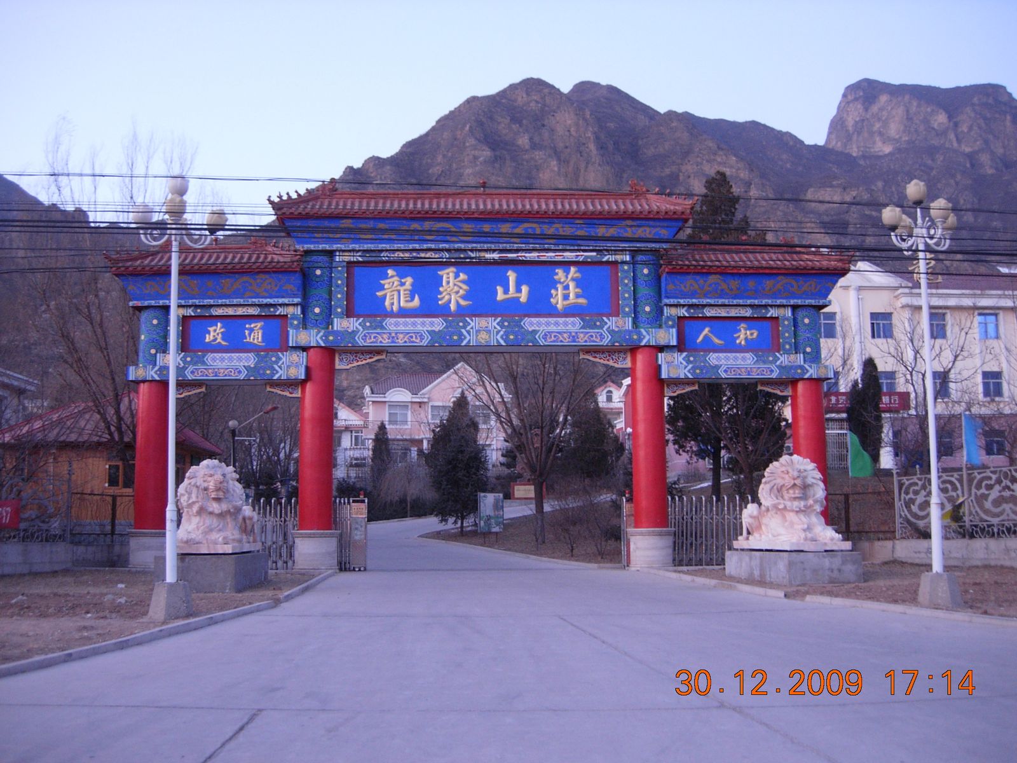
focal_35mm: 36
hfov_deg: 51.4
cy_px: 382
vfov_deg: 39.7
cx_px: 508
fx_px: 1058
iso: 137
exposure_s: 1/4
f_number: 2.7
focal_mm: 7.5
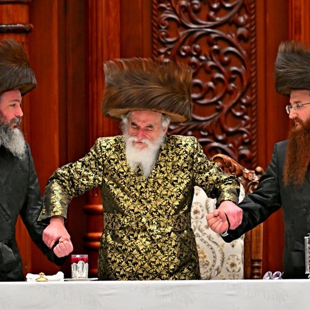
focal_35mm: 384
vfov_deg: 4.6
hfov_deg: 4.6
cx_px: 150
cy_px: 155
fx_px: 3891
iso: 400
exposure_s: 1/500
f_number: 2.8
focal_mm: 200
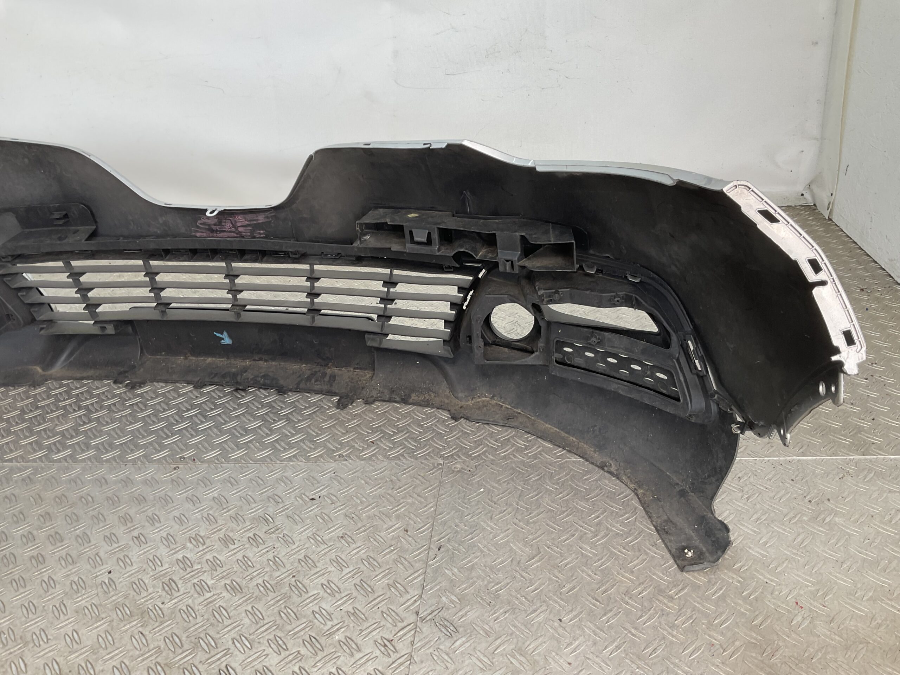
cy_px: 338
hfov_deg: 61.7
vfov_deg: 48.2
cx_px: 450
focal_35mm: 29
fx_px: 754
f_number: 1.8
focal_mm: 3
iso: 16
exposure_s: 1/107
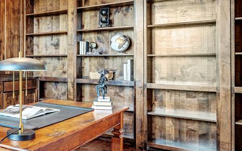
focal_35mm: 40
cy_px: 73
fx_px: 264
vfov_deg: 32.0
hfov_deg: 42.5
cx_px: -1
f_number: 8
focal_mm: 18
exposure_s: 1/8
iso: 400
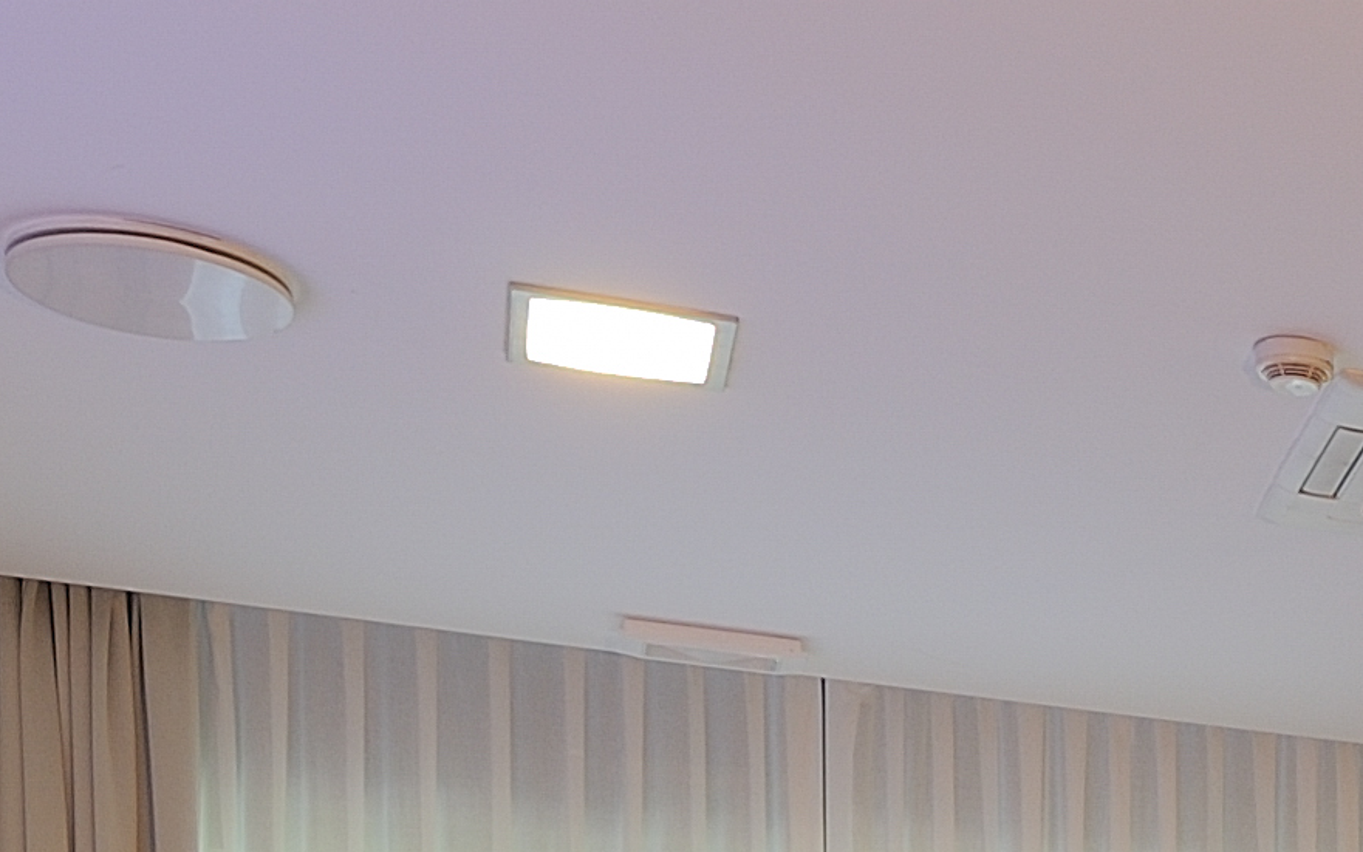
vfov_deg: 11.1
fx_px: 3864
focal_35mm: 104
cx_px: 2110
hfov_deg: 17.7
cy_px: 1848
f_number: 13
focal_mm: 14
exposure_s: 1.6
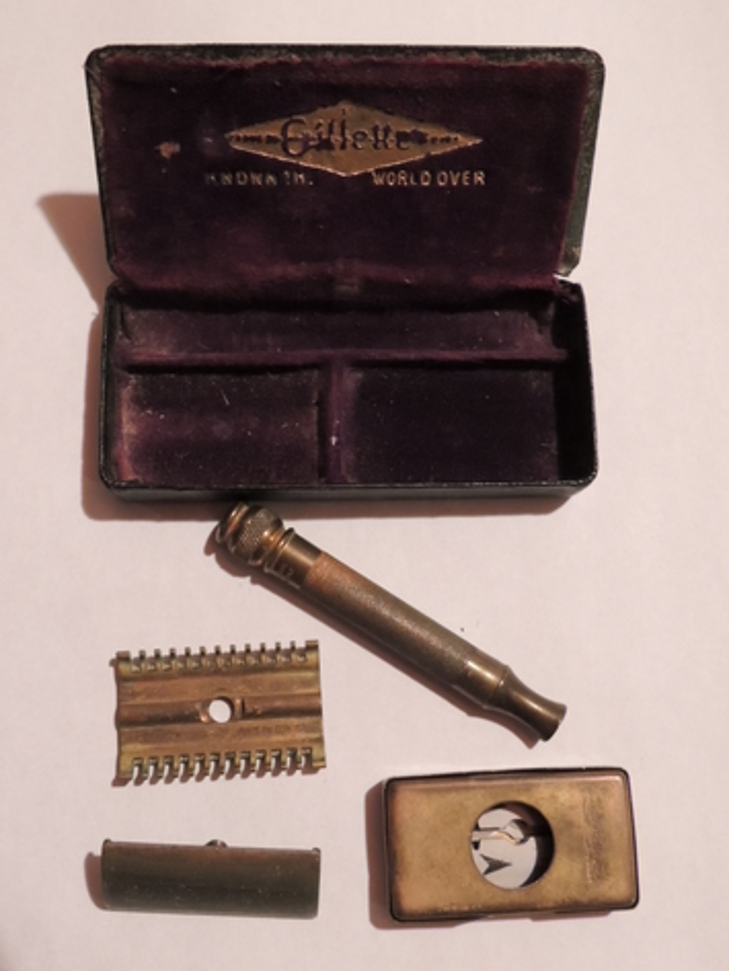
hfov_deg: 40.7
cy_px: 486
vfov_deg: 52.6
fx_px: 982
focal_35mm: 35
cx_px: 364
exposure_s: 1/15
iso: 1800
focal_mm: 6.2
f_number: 3.3
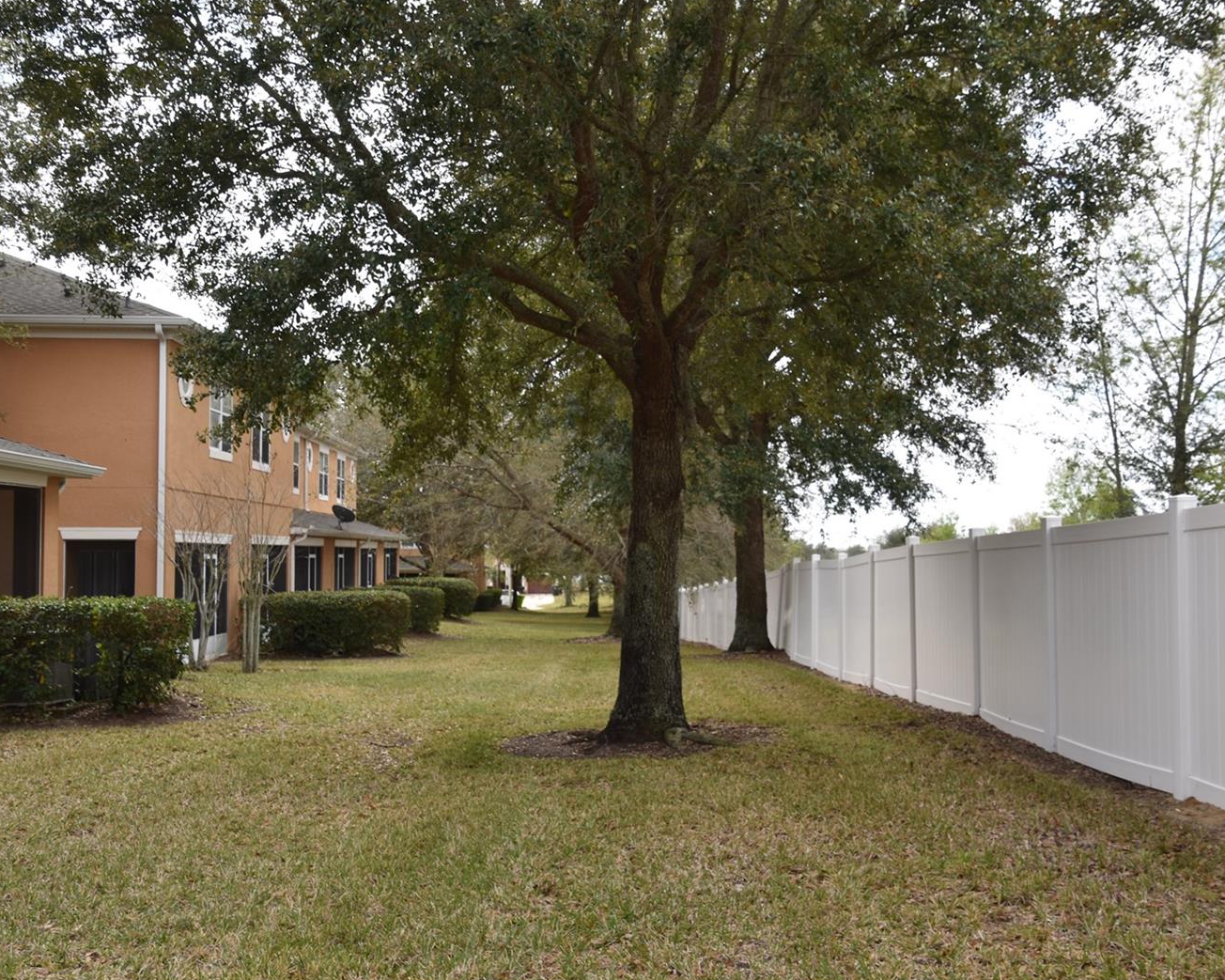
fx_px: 1378
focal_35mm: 38
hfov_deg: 47.9
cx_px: 636
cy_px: 498
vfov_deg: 39.2
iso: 100
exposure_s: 1/160
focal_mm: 22
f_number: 6.3
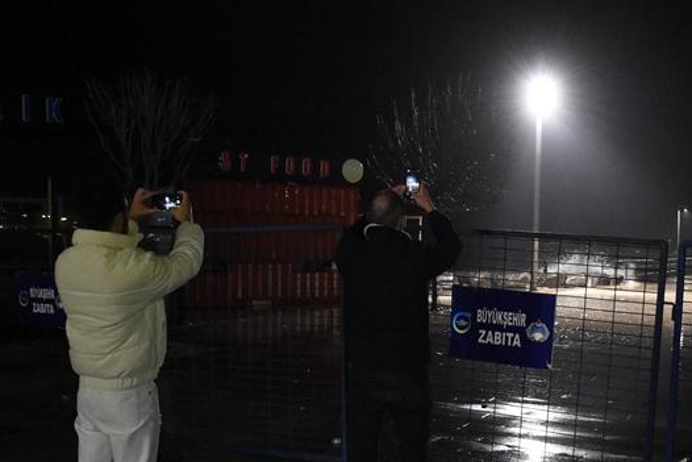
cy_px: 313
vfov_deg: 30.3
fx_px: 846
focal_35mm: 44
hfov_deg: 43.1
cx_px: 519
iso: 8000
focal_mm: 18
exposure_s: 1/50
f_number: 3.5
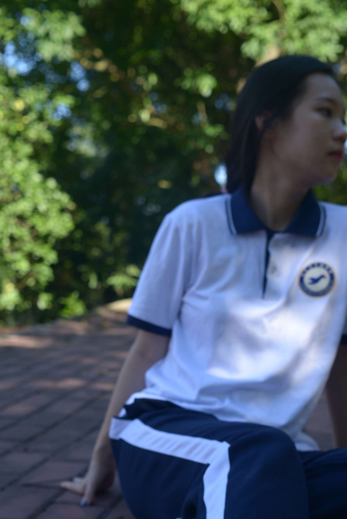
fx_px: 809
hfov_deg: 24.2
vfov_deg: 34.7
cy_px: 401
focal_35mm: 56
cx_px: 214
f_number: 5.6
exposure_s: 1/320
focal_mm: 35
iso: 250
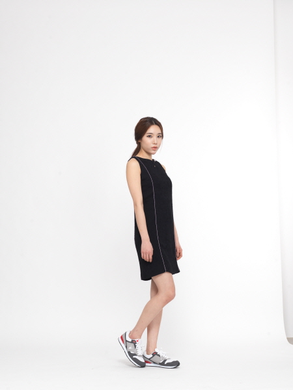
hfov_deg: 23.7
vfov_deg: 31.2
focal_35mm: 62
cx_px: 146
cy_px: 195
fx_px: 700
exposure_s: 1/250
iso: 100
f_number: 9
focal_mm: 80
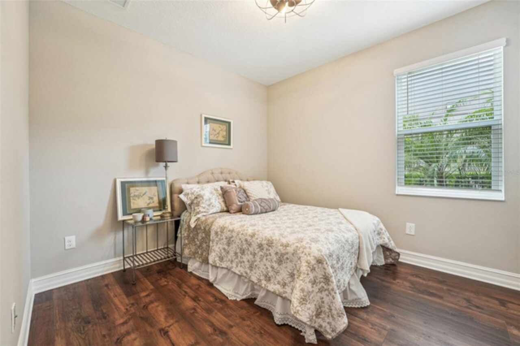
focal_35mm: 14
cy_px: 173
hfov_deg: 104.3
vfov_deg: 81.1
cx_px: 260
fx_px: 202
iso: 200
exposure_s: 1/5
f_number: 8
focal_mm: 14
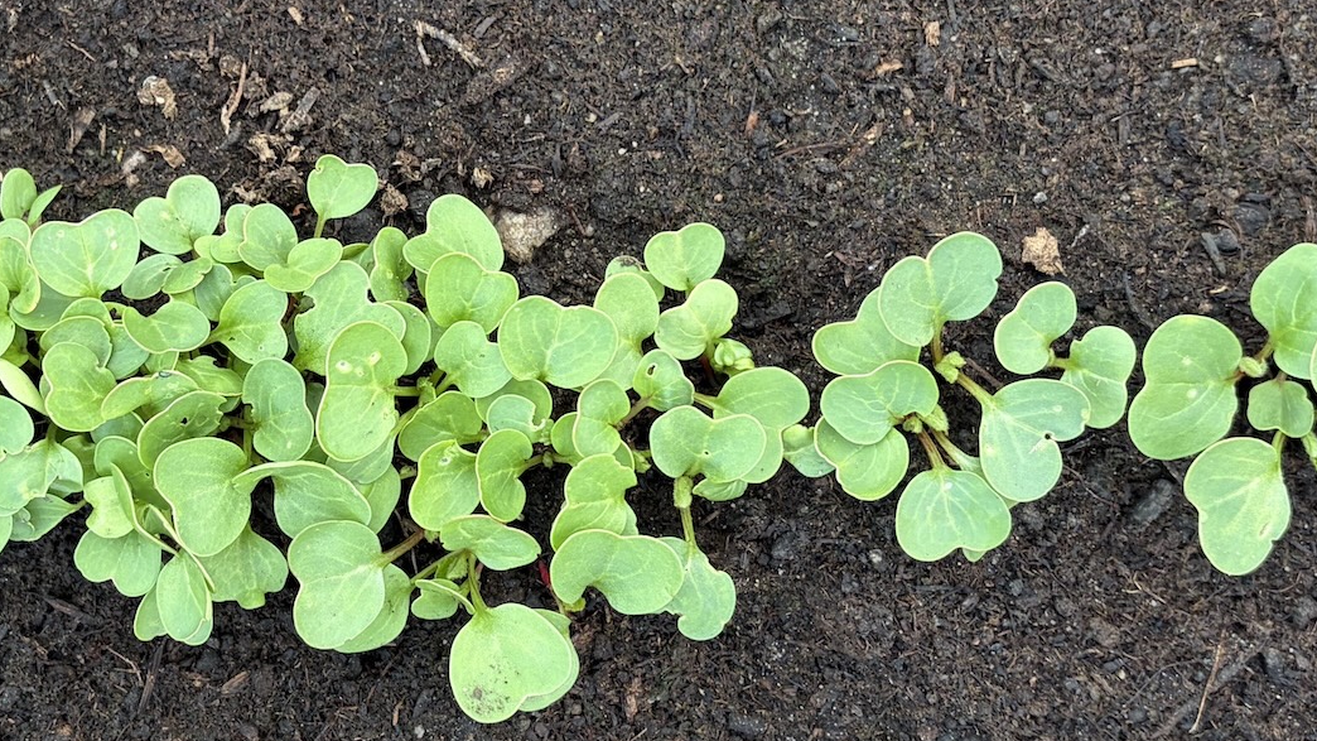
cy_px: 261
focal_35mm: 62
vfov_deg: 19.4
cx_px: 419
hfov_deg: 33.5
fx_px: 2165
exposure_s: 1/121
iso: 80
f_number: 1.6
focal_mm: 5.96
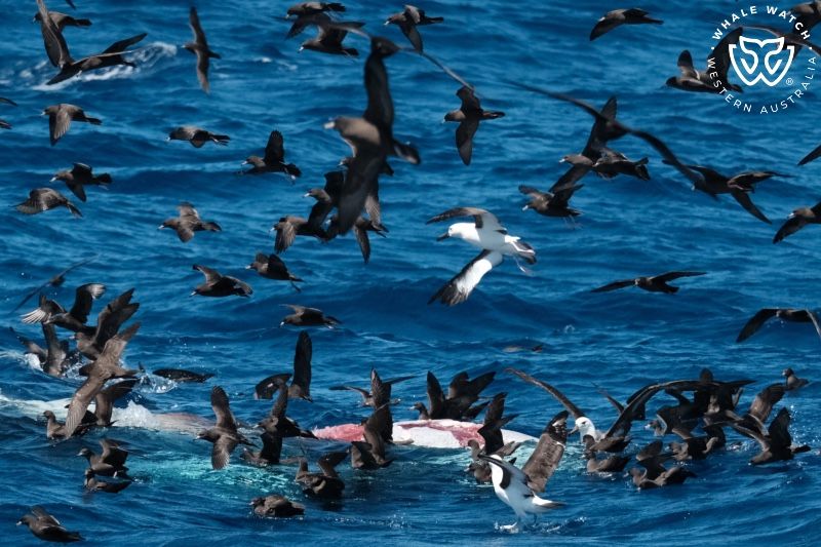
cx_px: 410
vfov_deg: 2.7
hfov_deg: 4.1
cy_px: 274
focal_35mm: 509
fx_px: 11605
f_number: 7.1
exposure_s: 1/4000
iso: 2000
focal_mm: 339.5
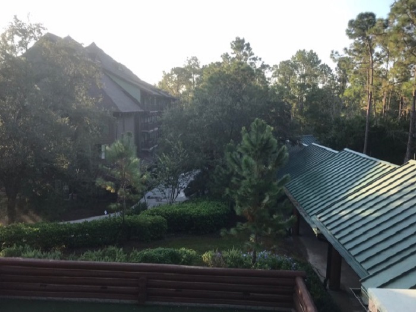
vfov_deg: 49.7
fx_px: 336
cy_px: 156
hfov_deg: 63.4
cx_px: 208
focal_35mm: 28
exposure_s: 1/454
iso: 20
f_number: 1.8
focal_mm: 3.99
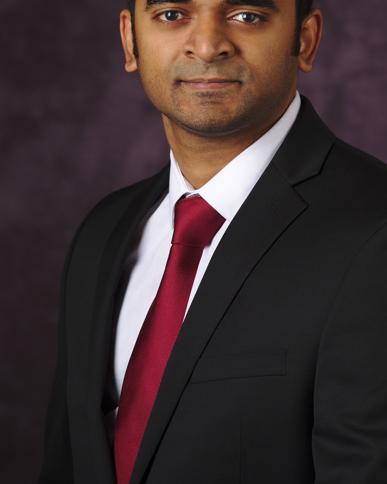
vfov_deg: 9.0
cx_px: 223
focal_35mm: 214
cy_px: 99
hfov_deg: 7.2
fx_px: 3063
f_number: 6.3
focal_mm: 135
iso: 200
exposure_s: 1/80
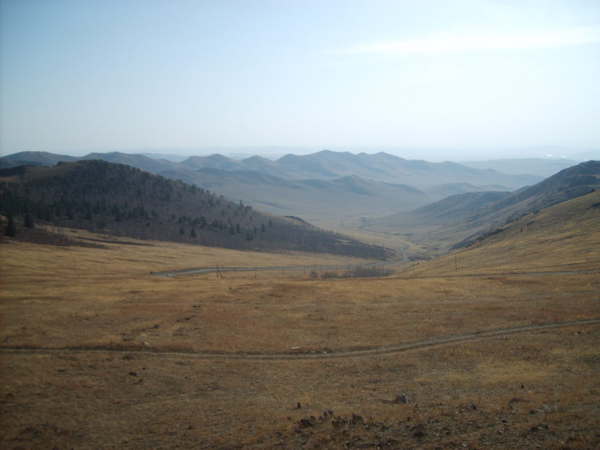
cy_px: 225
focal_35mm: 35
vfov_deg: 40.7
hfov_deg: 52.6
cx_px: 300
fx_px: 607
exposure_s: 1/350
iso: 50
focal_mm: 5.8
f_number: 7.1
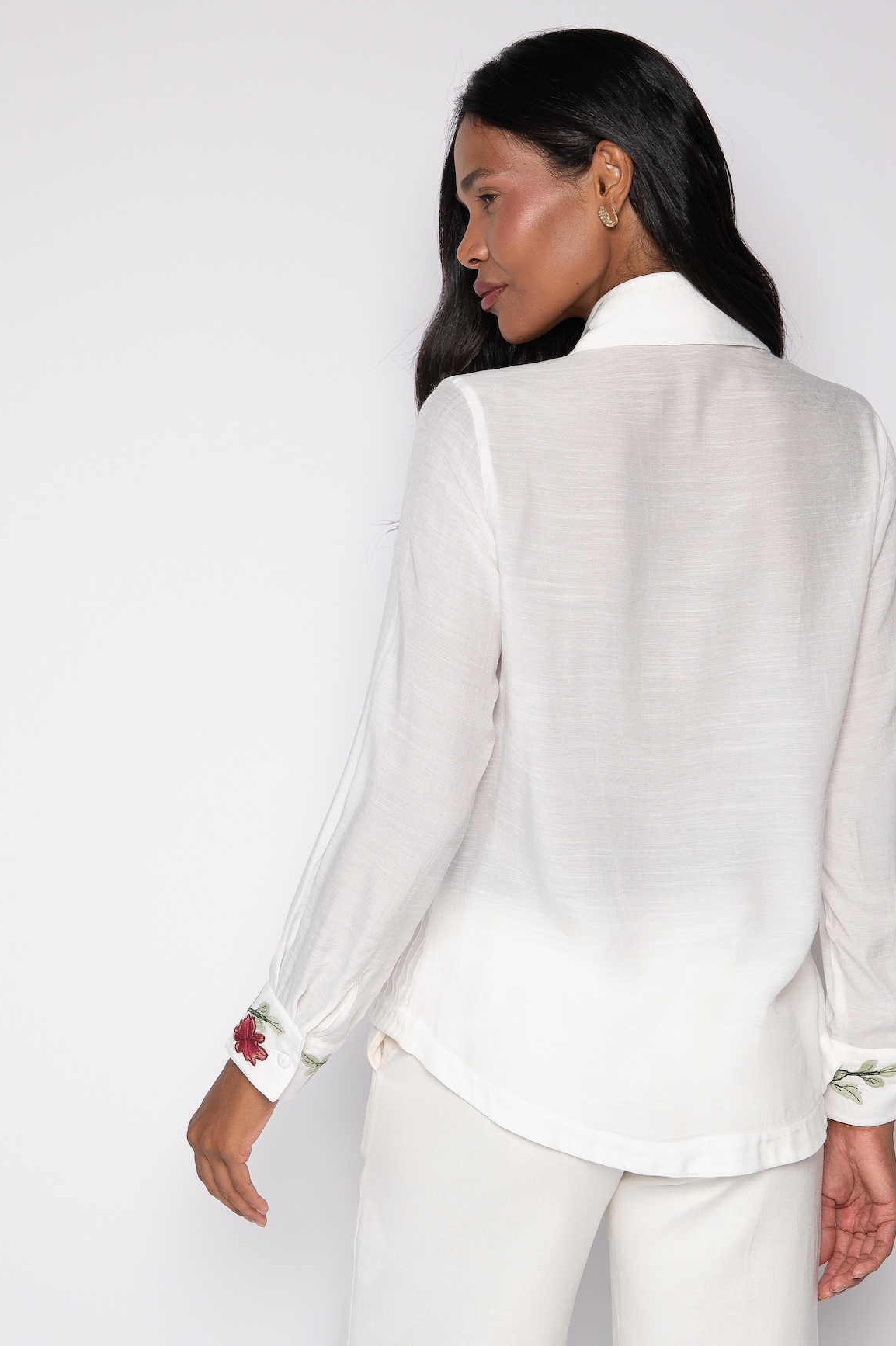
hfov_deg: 20.8
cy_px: 755
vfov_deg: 30.9
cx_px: 573
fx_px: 2429
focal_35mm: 65
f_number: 7.1
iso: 200
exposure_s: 1/160
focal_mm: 50
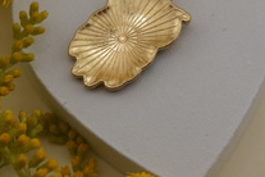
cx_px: 147
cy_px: 42
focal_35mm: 127
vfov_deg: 10.8
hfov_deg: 16.1
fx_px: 935
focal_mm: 39
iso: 100
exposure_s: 1/80
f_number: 9
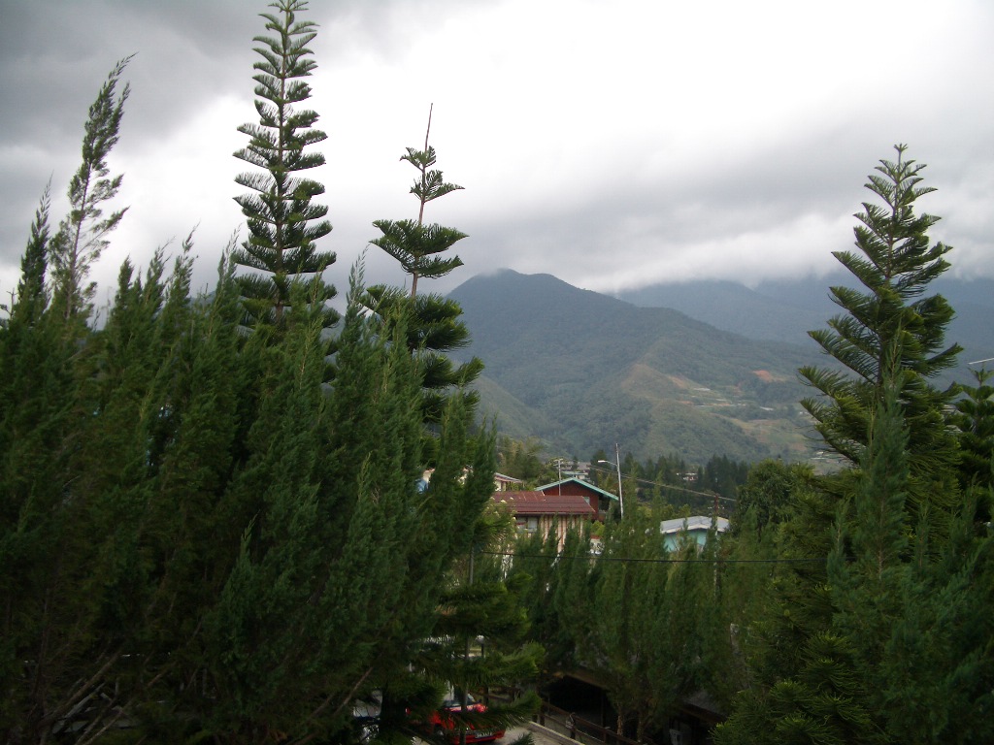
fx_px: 1005
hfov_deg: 52.6
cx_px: 497
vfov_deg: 40.7
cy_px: 372
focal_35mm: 35
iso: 50
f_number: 2.6
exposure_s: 1/80
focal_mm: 5.8
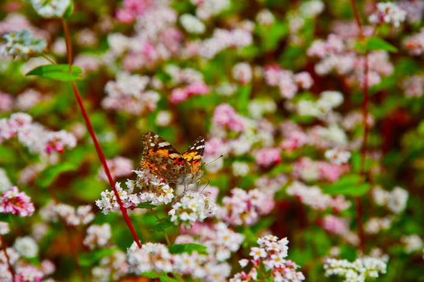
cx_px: 212
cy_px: 141
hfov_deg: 17.1
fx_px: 1413
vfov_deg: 11.4
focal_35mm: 120
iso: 200
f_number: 10
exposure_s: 1/400
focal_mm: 120
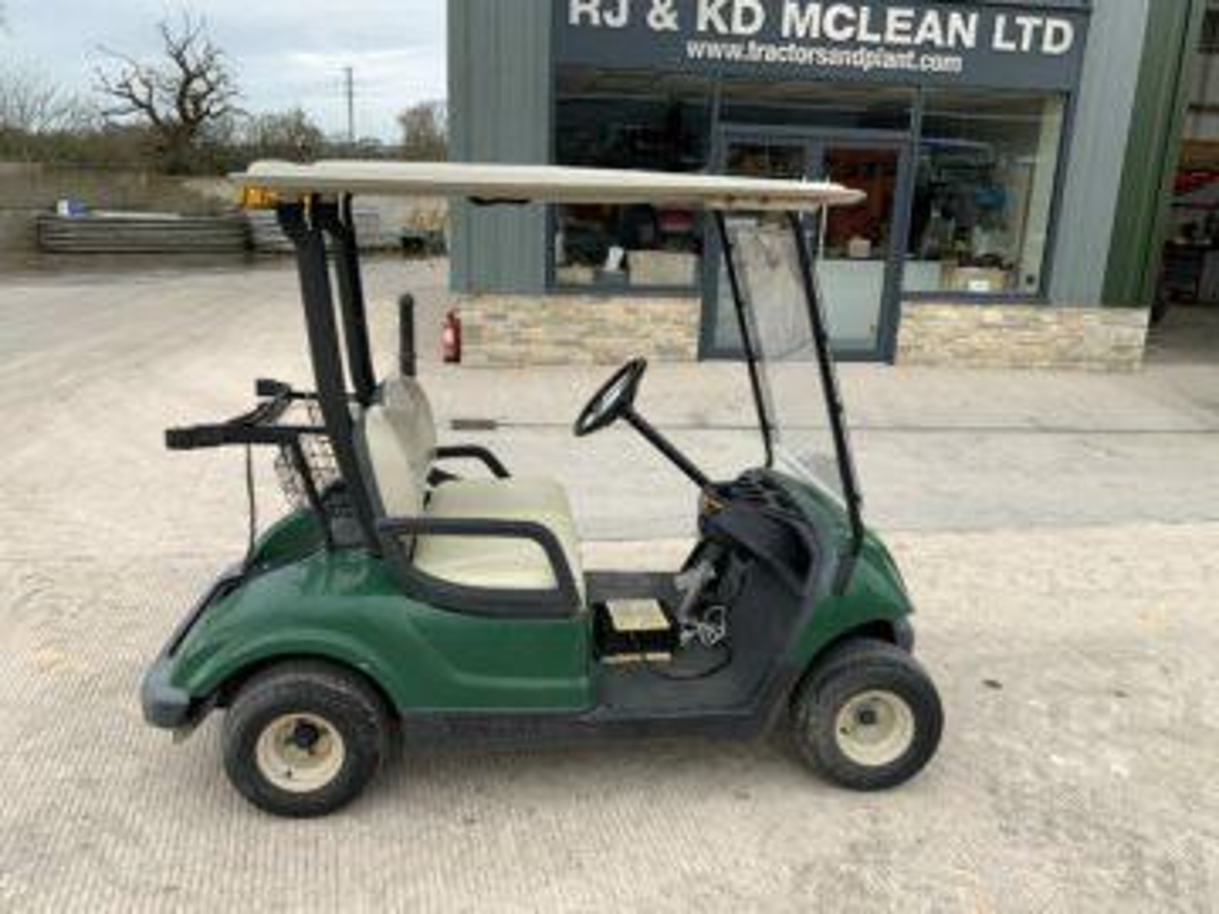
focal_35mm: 29
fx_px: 1021
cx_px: 610
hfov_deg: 61.7
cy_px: 457
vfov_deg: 48.2
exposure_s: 1/126
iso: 16
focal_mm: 3
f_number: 1.8
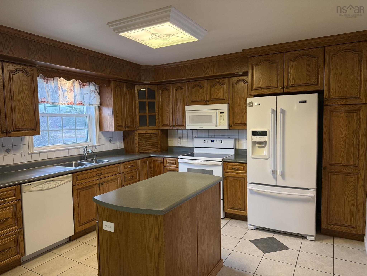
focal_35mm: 24
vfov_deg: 56.8
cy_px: 138
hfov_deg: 71.6
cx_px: 184
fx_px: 254
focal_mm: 6.76
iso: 400
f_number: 1.78
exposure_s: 1/120
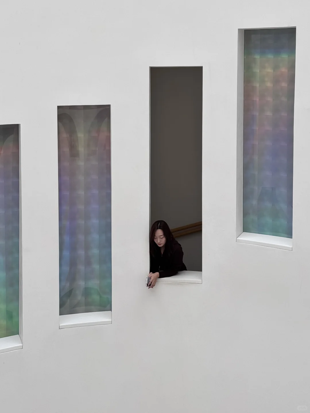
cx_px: 155
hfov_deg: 30.3
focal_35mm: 48
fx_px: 573
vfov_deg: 39.7
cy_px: 206
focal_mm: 6.76
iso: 64
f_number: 1.78
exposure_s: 1/407
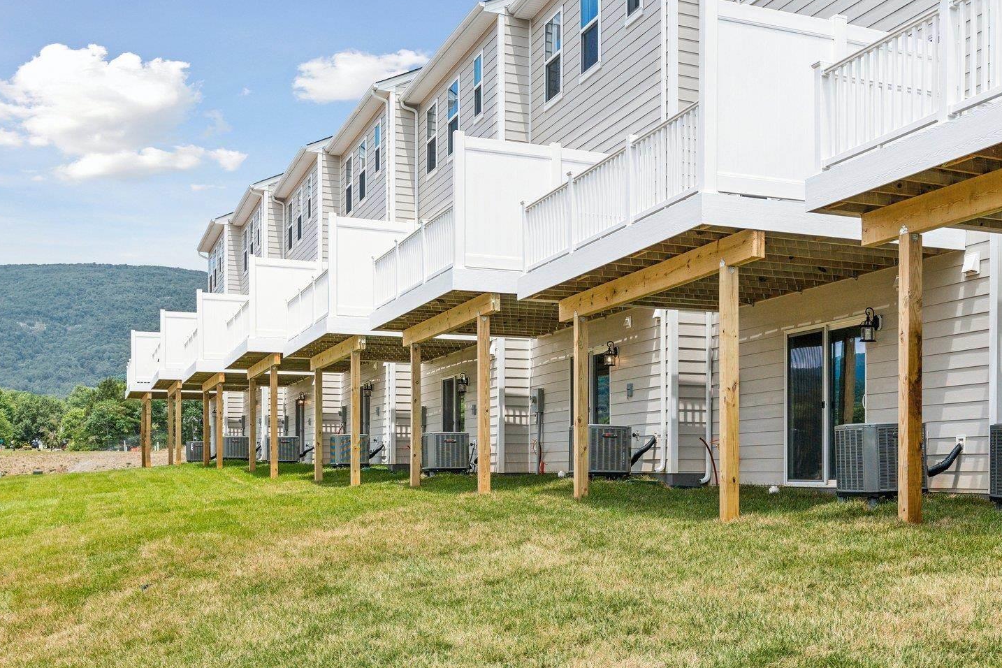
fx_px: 1113
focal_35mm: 40
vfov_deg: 33.1
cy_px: 449
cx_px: 708
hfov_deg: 47.3
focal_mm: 28
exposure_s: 1/800
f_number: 8
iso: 640
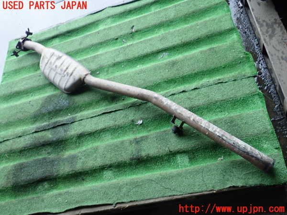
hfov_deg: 56.8
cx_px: 144
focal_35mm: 32
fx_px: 265
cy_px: 108
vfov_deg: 44.2
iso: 320
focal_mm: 5.87
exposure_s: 1/30
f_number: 2.4
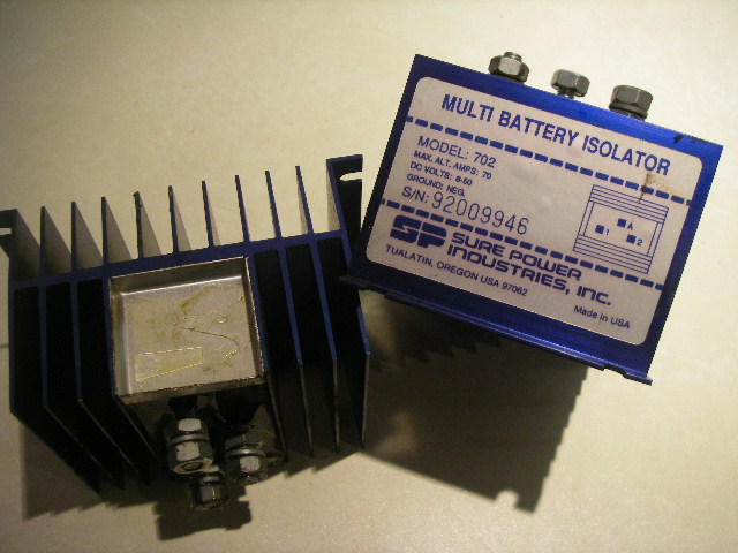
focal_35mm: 38
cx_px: 369
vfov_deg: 37.7
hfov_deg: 49.0
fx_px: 810
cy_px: 276
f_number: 3.3
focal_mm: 6.3
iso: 200
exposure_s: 1/50
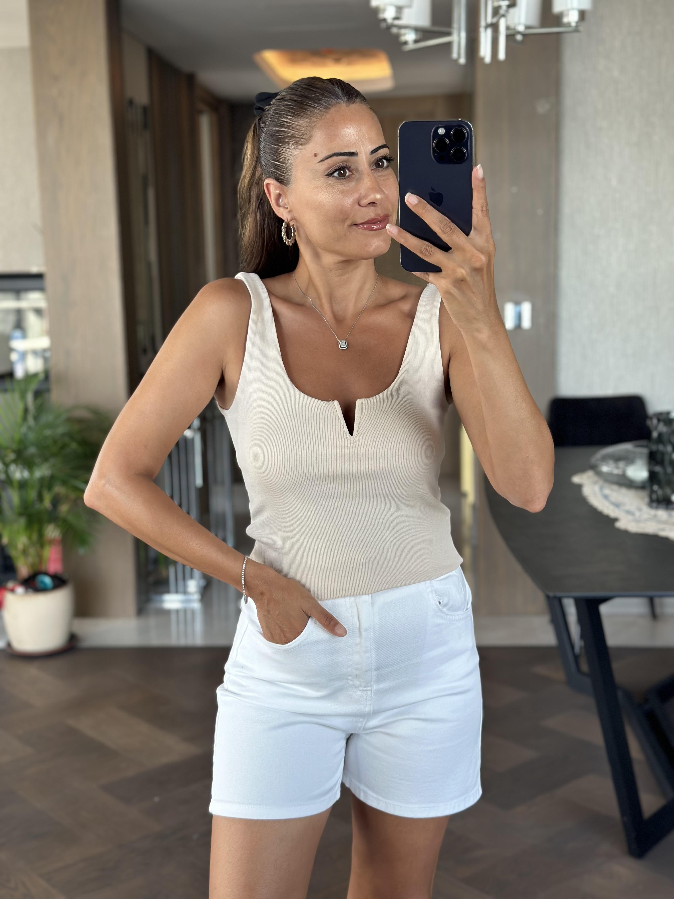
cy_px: 450
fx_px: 1246
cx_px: 337
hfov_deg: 30.3
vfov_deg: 39.7
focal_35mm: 48
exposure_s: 1/86
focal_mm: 6.86
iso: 125
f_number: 1.78
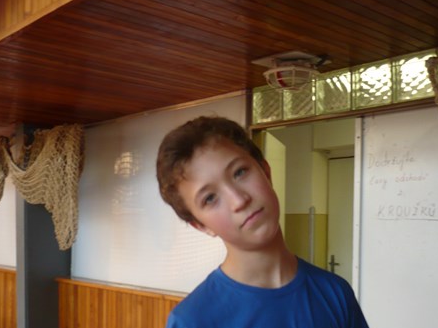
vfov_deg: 30.1
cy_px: 200
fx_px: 607
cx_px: 198
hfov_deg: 39.6
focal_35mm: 48
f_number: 2.8
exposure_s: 1/30
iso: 125
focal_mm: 5.8
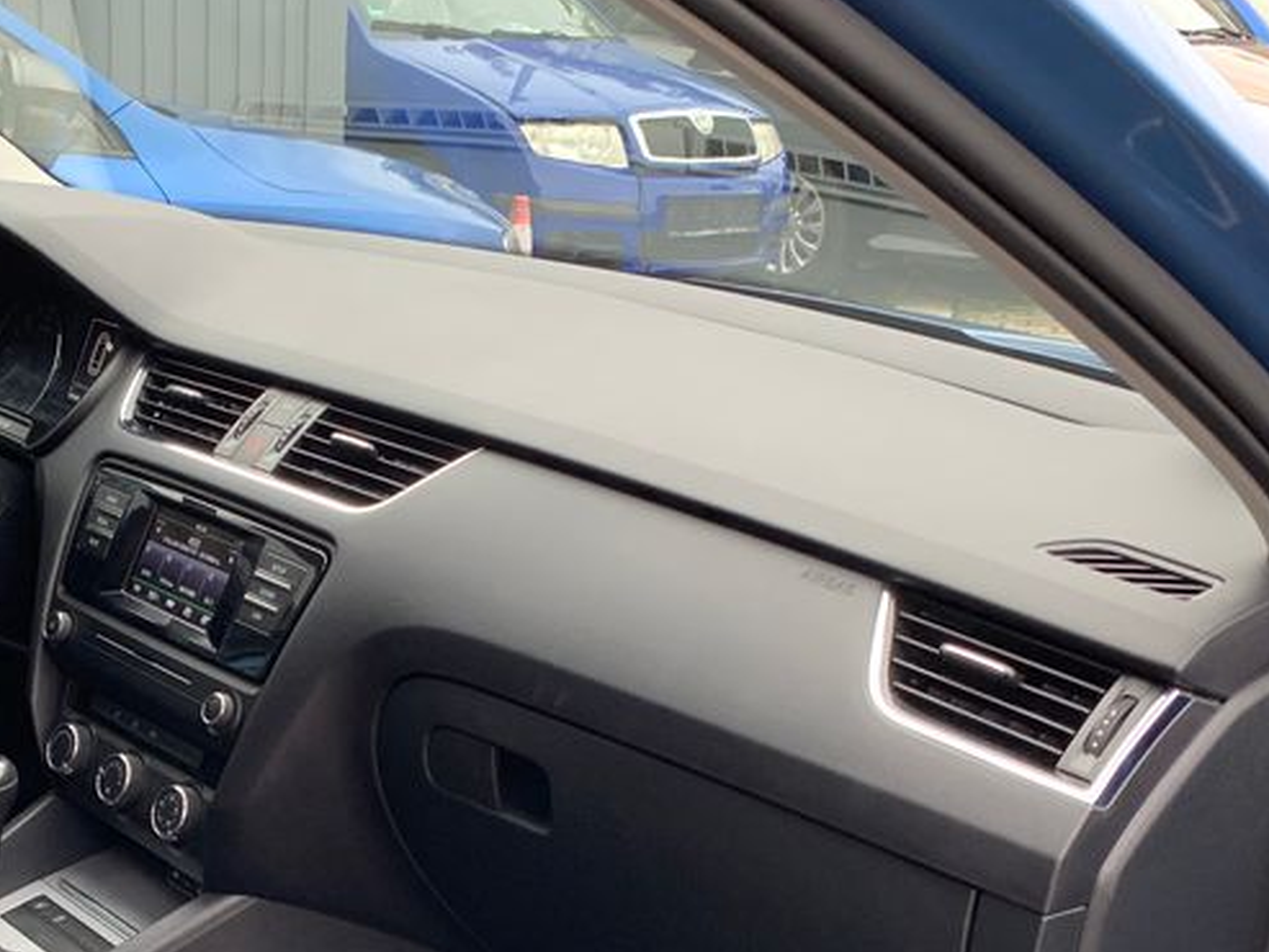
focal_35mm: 54
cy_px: 931
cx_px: 286
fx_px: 1980
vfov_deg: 25.8
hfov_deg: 34.6
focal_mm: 4.25
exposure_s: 1/121
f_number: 1.8
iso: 80
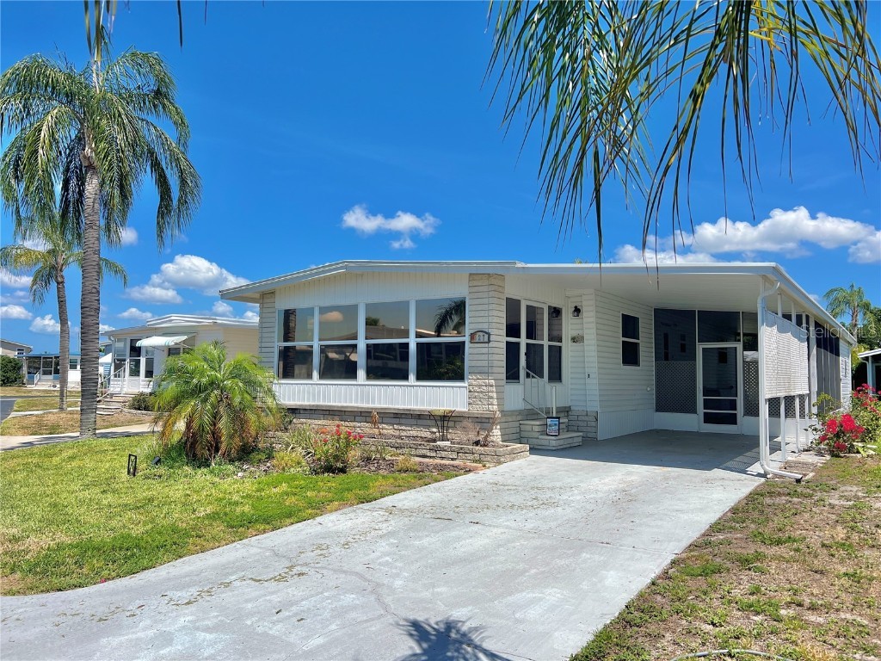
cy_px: 330
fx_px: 662
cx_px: 440
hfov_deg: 67.3
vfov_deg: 53.1
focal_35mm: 26
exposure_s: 1/6211
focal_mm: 5.7
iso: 50
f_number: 1.5
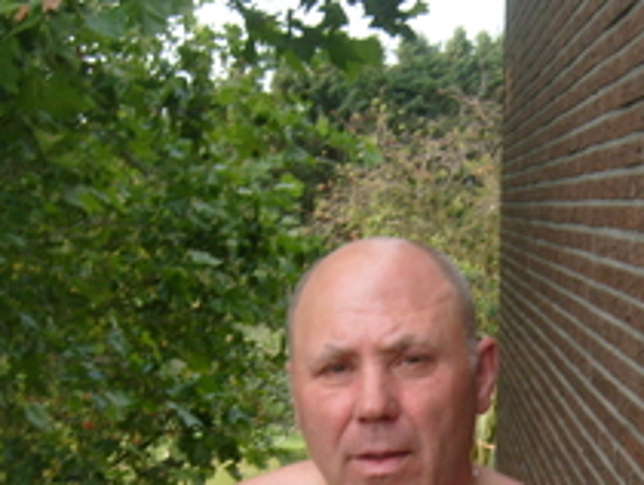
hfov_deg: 25.7
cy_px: 470
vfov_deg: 19.2
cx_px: 481
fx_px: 1397
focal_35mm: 75
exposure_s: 1/125
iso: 80
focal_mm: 5.8
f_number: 2.8
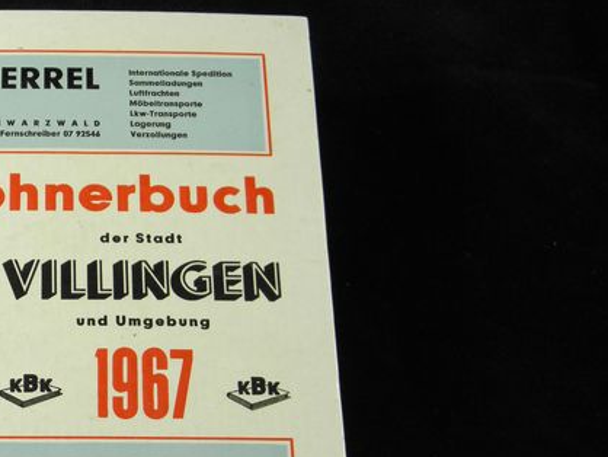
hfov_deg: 25.4
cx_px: 39
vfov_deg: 19.6
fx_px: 1300
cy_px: 407
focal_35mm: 74
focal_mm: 7.1
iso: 125
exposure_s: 1/40
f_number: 3.8
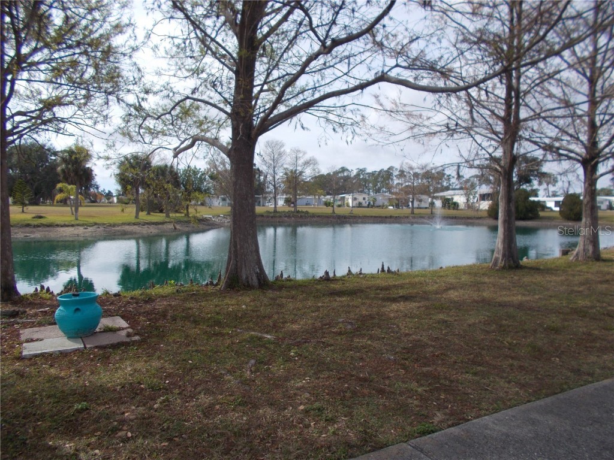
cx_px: 307
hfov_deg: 67.3
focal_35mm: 26
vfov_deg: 53.1
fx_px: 461
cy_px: 230
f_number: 8
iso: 80
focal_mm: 4.6
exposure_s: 1/160
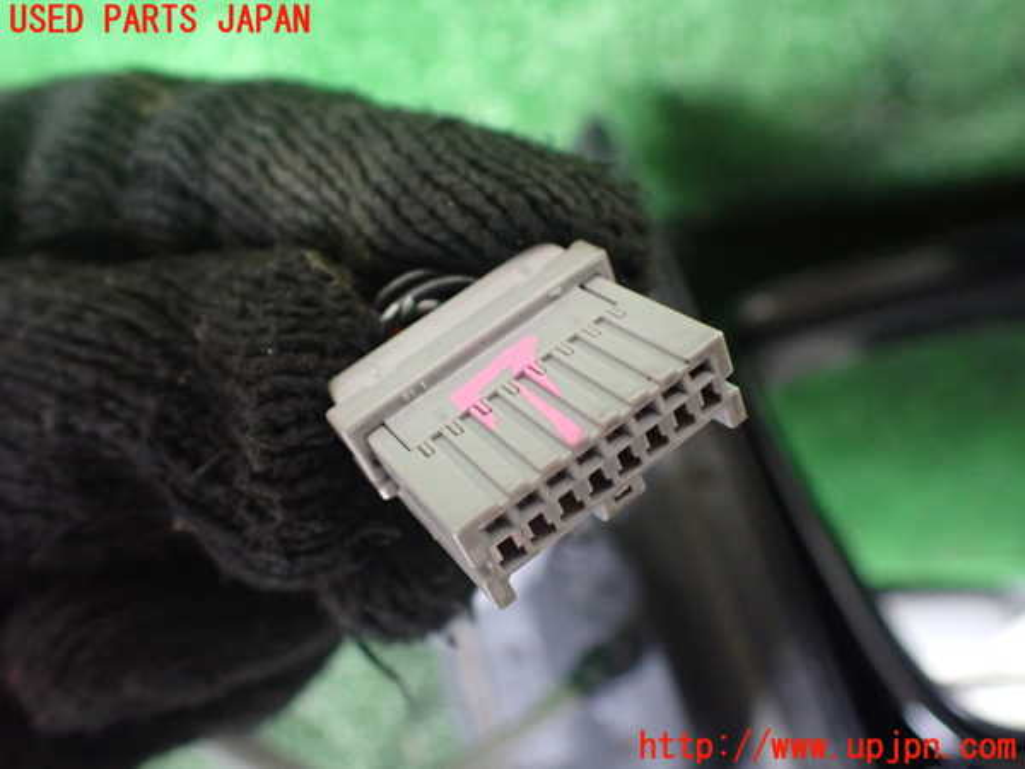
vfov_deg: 46.8
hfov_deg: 60.0
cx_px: 512
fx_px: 888
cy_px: 384
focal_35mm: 30
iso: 800
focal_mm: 5.4
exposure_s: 1/125
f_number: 2.3
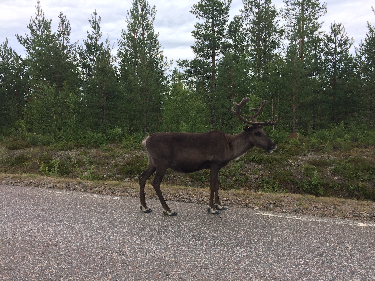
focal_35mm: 29
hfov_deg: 61.7
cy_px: 140
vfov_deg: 48.2
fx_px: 314
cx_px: 188
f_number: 2.2
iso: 32
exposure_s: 1/414
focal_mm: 4.15
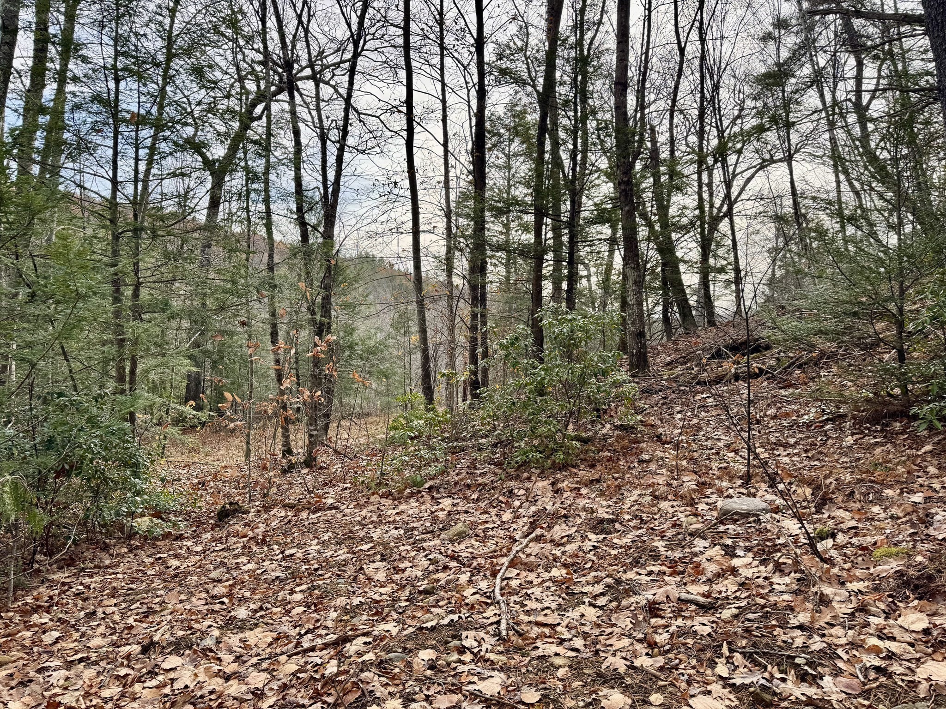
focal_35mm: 24
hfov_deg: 71.6
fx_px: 656
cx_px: 473
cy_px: 354
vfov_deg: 56.8
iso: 80
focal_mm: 6.76
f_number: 1.78
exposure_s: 1/1112
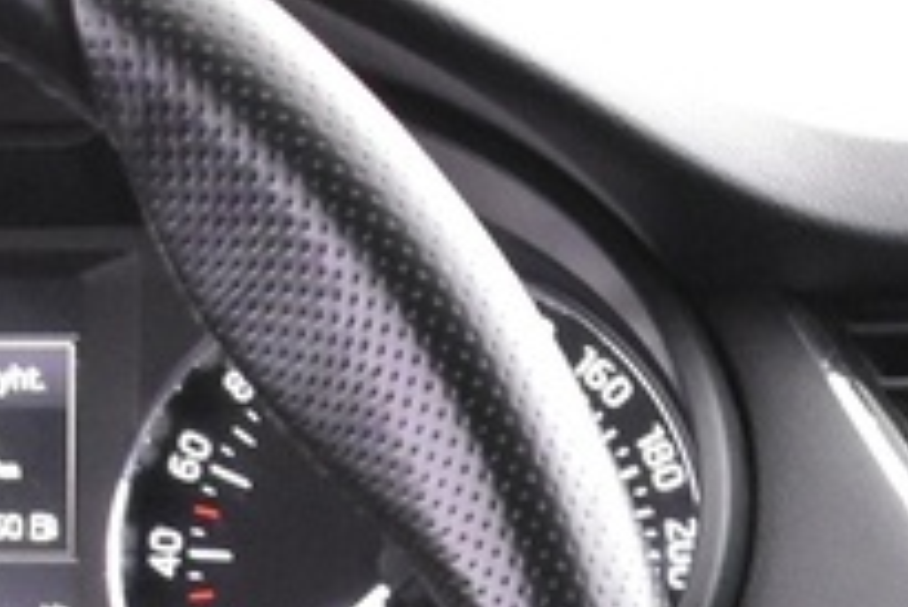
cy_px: 1786
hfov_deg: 8.3
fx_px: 5982
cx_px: 1789
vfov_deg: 5.5
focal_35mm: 237
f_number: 3.5
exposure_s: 1/15
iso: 3200
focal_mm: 20
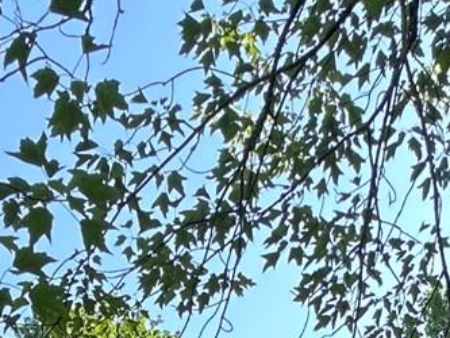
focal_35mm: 86
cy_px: 879
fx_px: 1118
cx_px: 311
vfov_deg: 12.4
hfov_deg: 22.6
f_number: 2.2
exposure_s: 1/186
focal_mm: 2.22
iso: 40
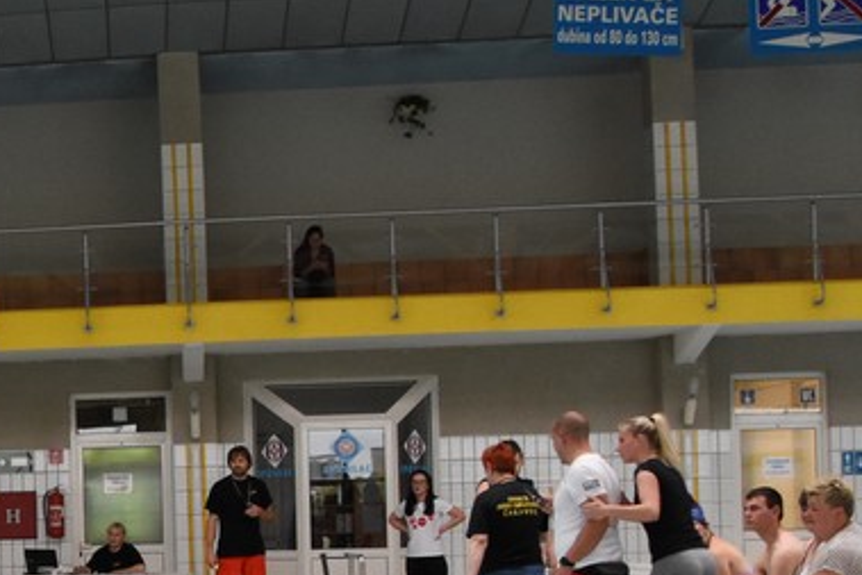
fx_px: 1916
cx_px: -280
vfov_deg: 16.8
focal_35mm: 80
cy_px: 518
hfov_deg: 22.5
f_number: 9
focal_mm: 18
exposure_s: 1/200
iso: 1800
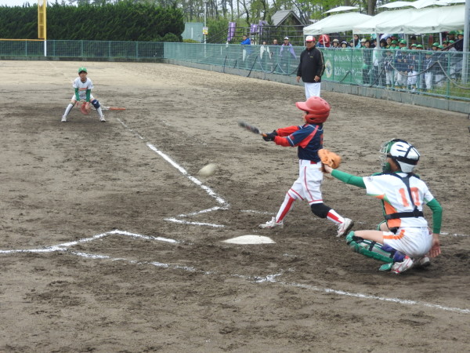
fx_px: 1086
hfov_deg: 24.4
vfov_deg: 18.4
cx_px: 235
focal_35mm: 80
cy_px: 176
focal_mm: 14.3
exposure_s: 1/125
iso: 100
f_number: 4.5
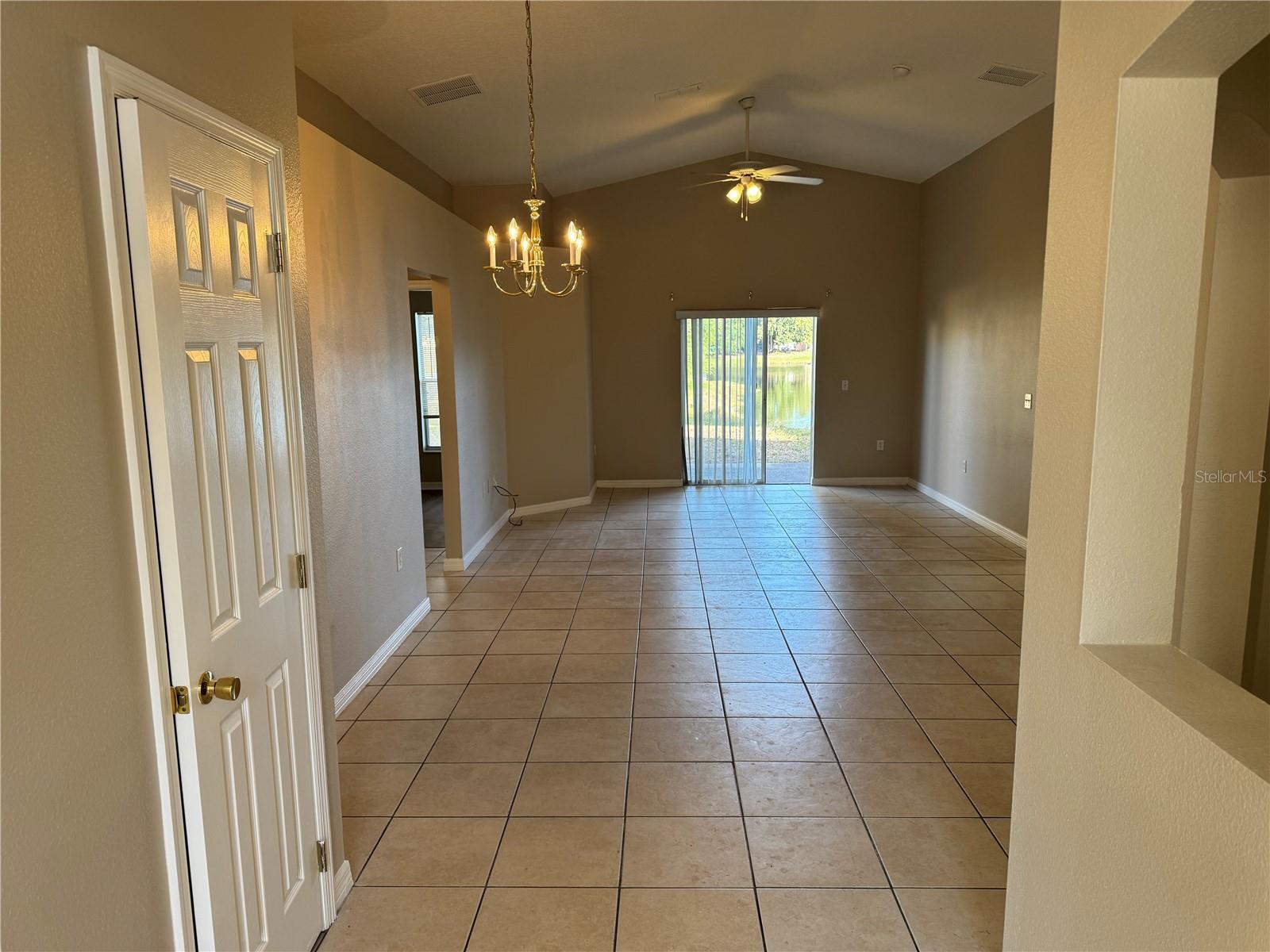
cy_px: 476
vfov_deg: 56.8
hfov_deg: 71.6
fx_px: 881
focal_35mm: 24
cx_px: 635
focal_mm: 6.76
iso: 125
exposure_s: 1/120
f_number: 1.78
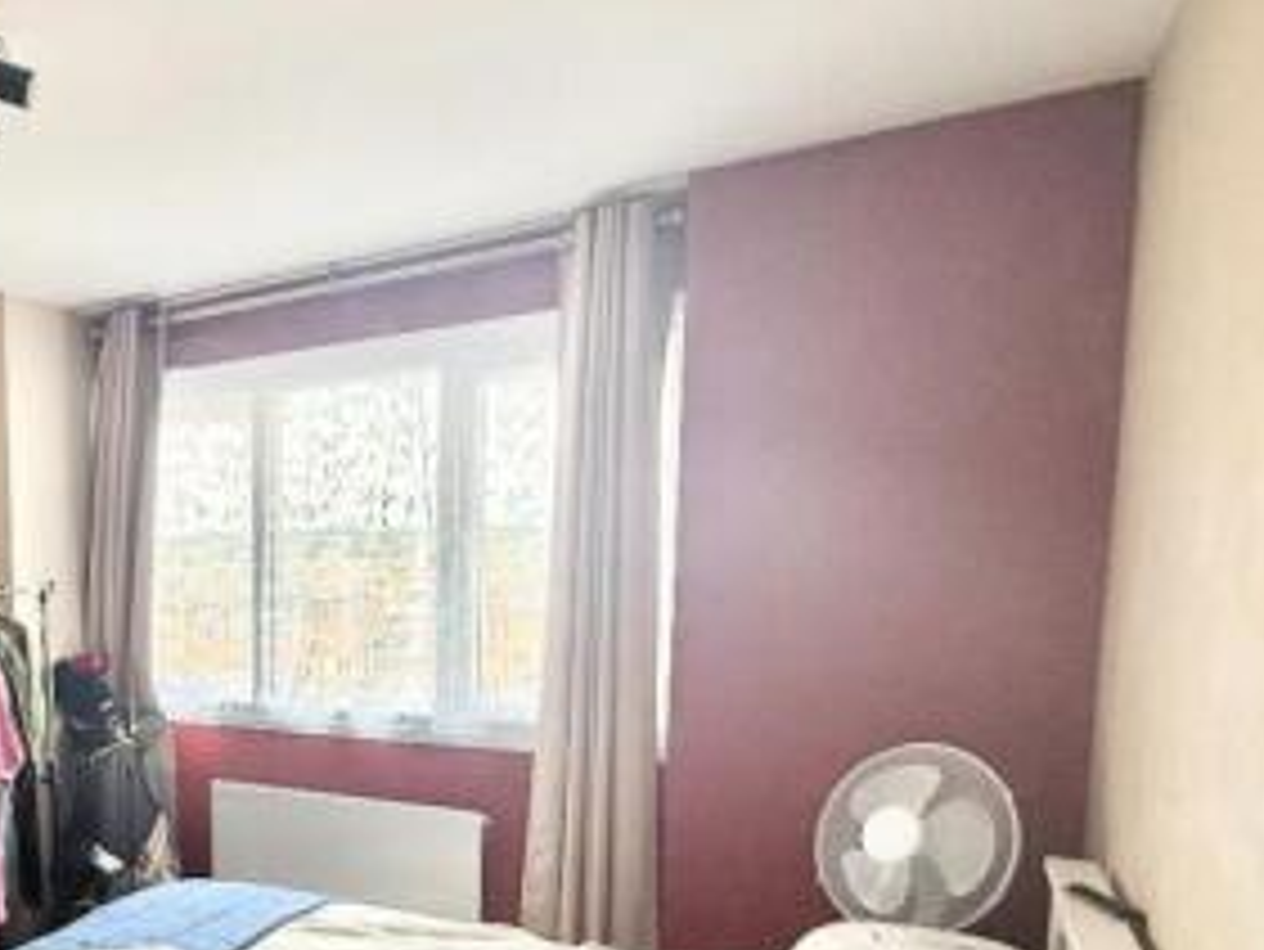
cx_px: 164
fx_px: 1059
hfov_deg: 54.9
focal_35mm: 29
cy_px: 687
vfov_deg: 46.9
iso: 160
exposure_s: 1/99
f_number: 2.2
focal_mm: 2.22
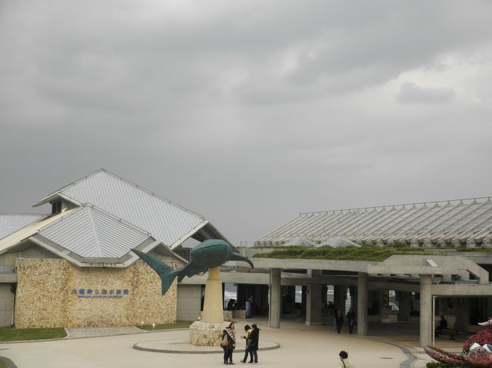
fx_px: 838
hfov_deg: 32.7
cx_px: 246
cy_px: 184
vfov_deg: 24.8
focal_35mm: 59
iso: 64
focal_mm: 10.5
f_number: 3.8
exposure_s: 1/250
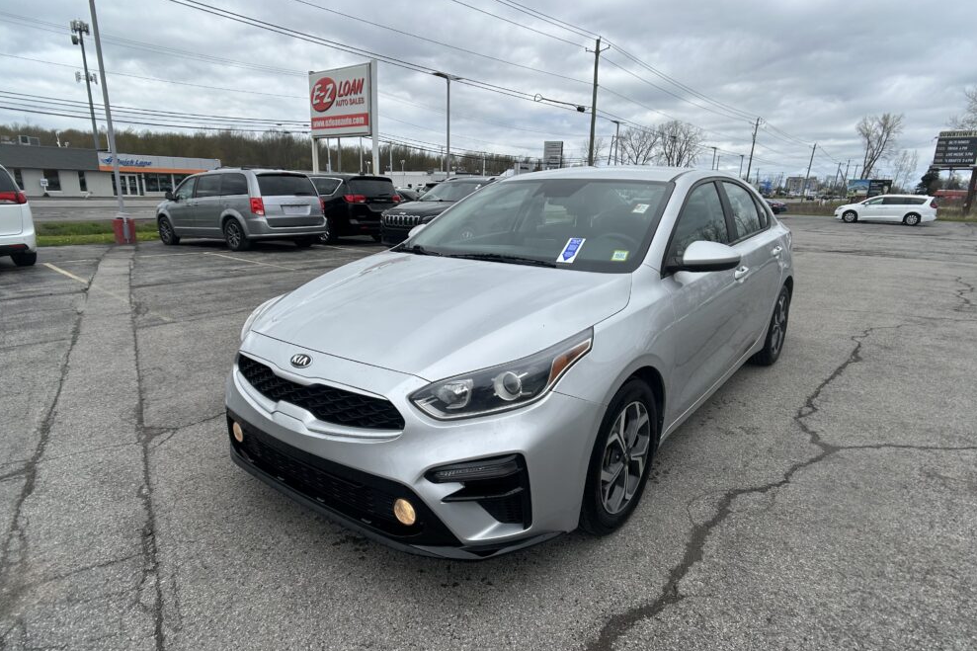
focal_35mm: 28
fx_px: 760
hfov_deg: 65.5
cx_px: 483
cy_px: 330
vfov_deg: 46.4
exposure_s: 1/4444
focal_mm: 5.7
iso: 50
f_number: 1.5
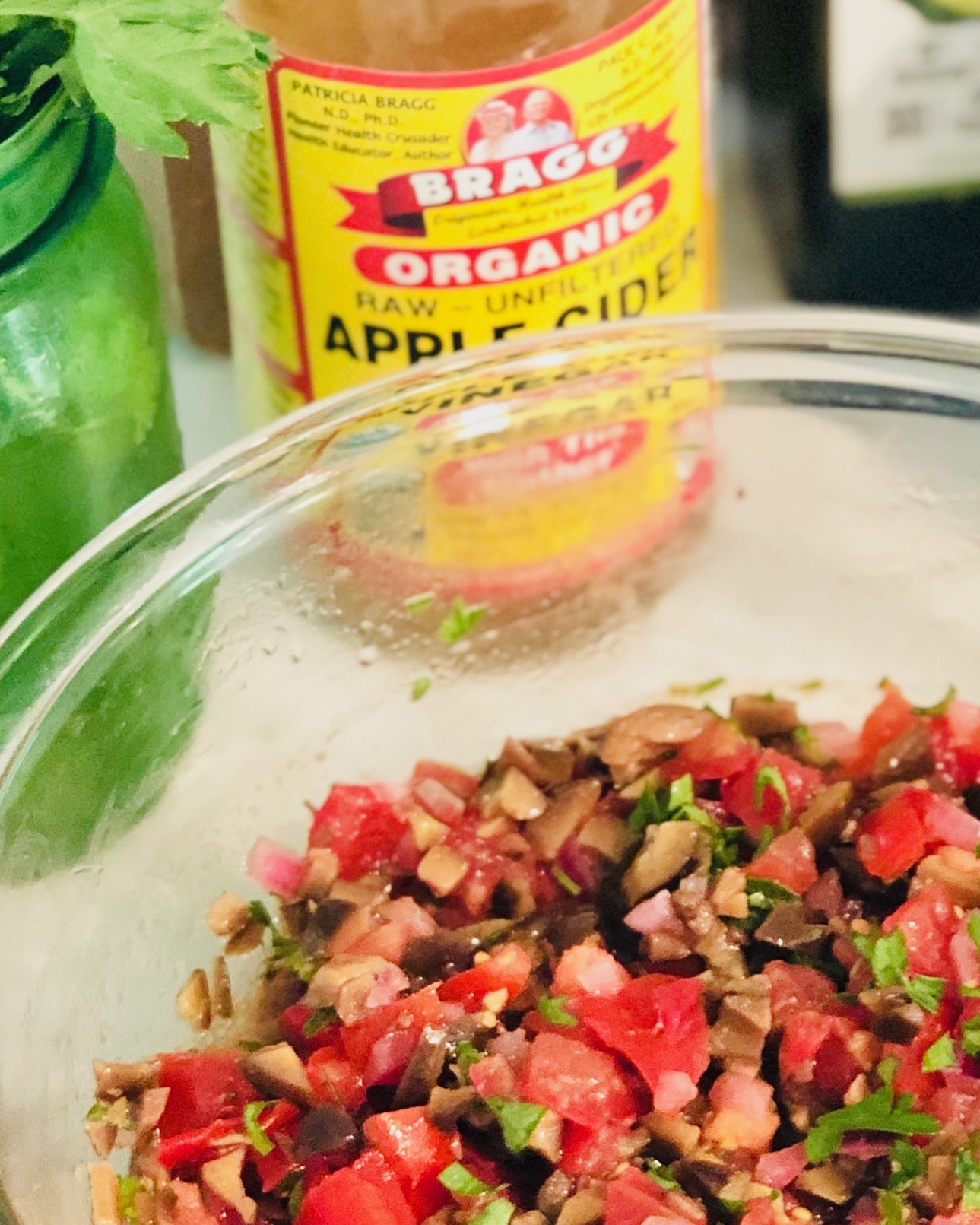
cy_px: 613
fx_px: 4604
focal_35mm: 127
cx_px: 586
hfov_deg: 12.1
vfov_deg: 15.2
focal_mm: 6
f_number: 2.4
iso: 160
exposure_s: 1/15
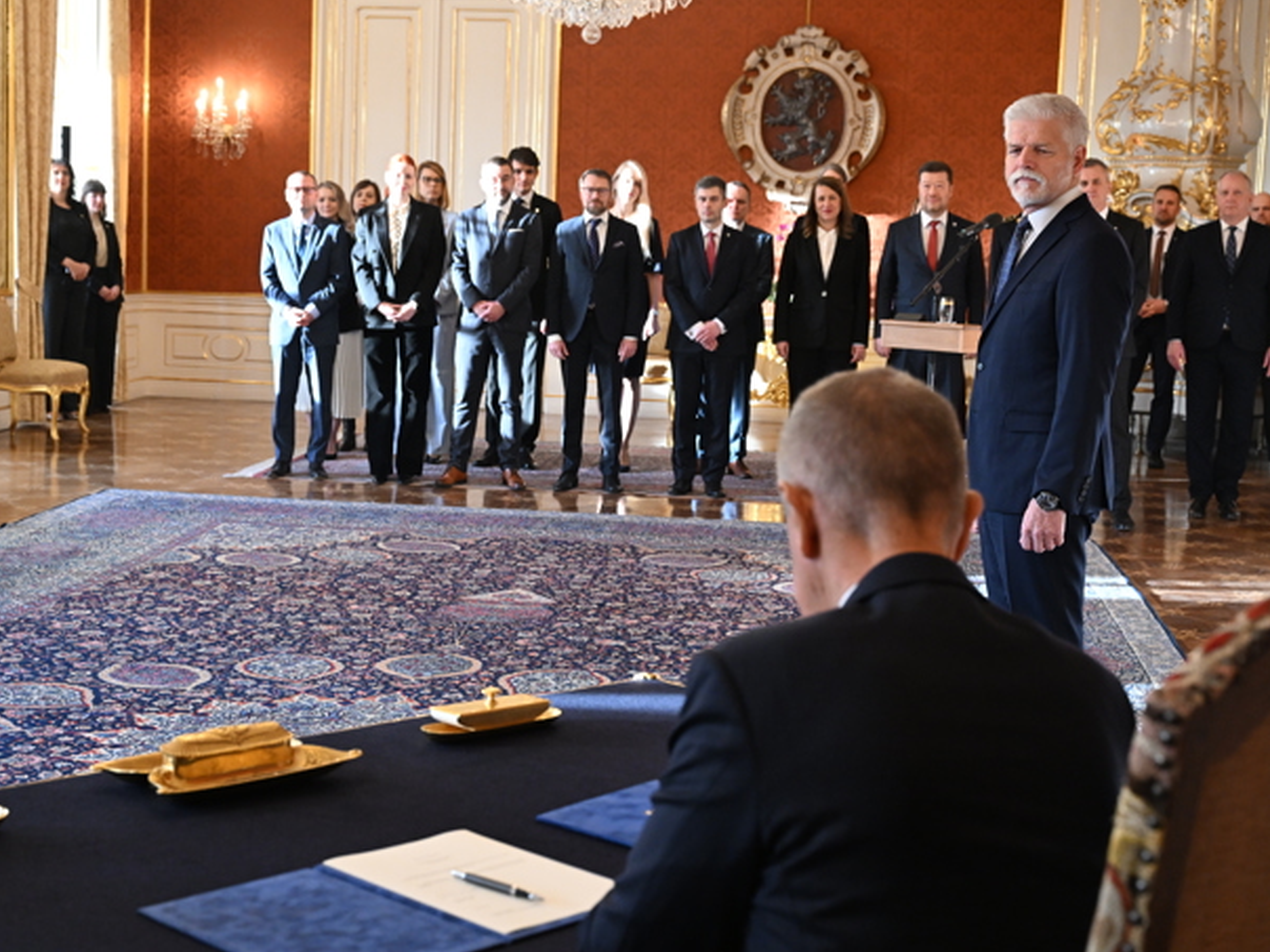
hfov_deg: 34.3
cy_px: 481
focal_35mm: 56
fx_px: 2055
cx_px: 580
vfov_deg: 26.1
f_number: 5.6
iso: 3200
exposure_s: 1/320
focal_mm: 51
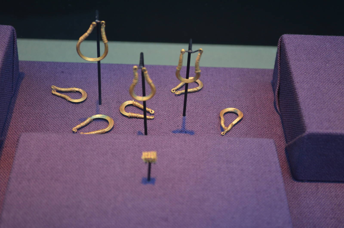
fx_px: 687
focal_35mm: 72
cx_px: 172
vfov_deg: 18.8
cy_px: 114
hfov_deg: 28.1
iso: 900
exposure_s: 1/30
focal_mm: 48
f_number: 5.3
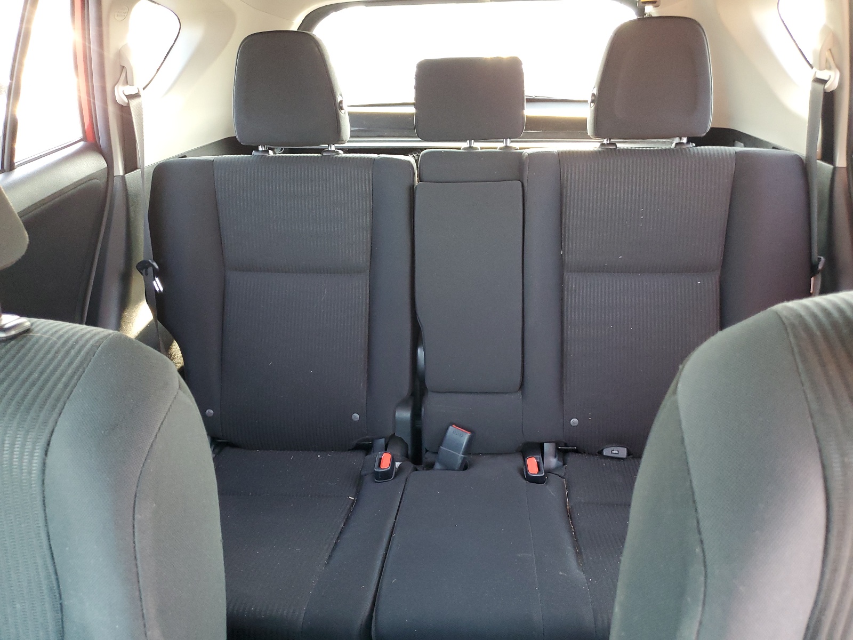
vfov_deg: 53.1
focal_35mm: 26
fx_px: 641
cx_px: 426
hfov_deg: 67.3
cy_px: 320
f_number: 1.5
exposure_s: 1/60.2
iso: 239
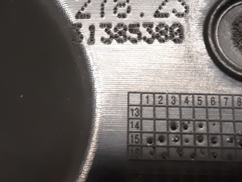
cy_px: 33
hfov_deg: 42.7
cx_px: 97
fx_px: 308
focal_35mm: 44
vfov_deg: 31.9
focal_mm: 3.93
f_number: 1.7
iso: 200
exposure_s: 1/50
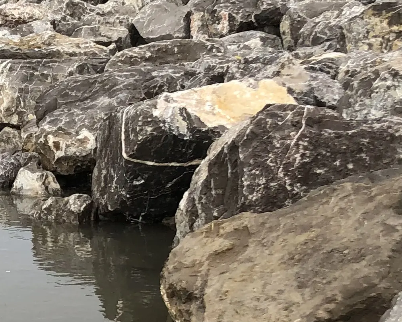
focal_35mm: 109
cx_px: -145
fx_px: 1297
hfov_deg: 16.5
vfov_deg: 14.0
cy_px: 305
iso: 20
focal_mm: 3.99
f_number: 1.8
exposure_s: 1/1043
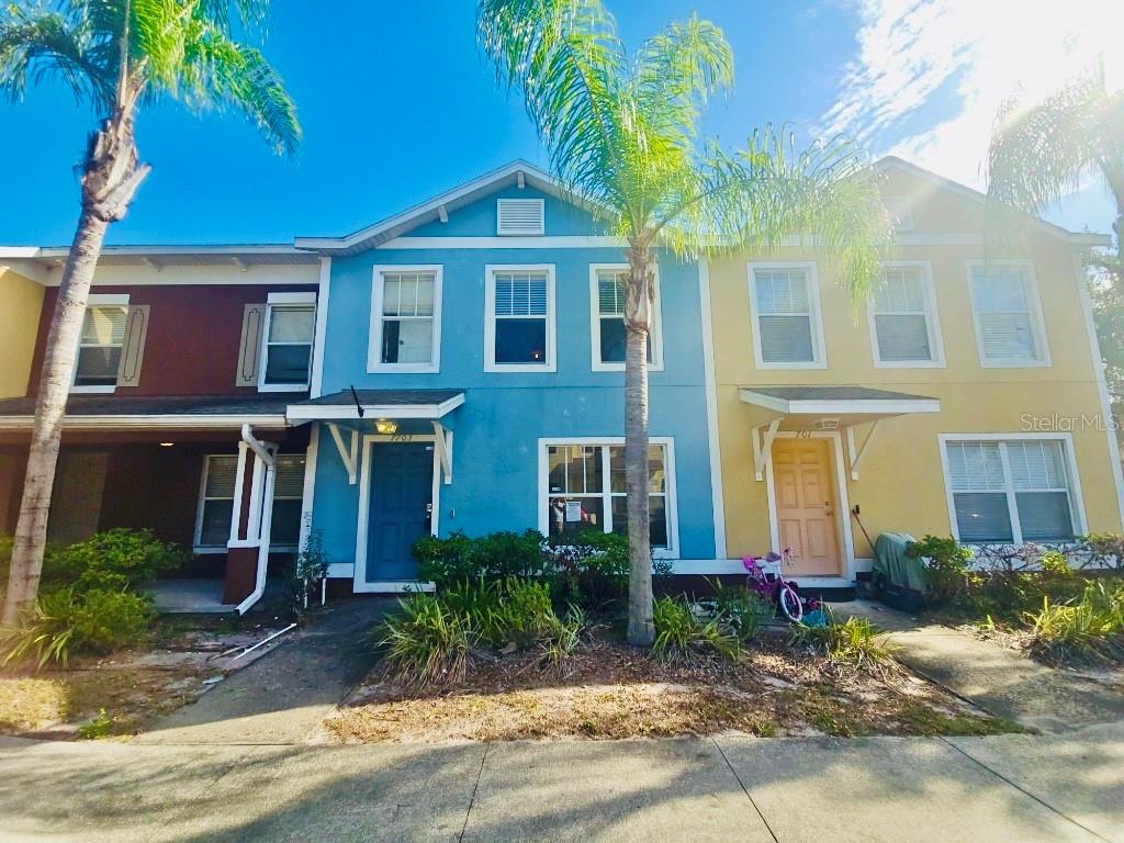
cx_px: 562
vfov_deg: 89.9
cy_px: 422
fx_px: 422
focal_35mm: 13
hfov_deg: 106.2
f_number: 2.2
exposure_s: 1/1111
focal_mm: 2.2
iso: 50
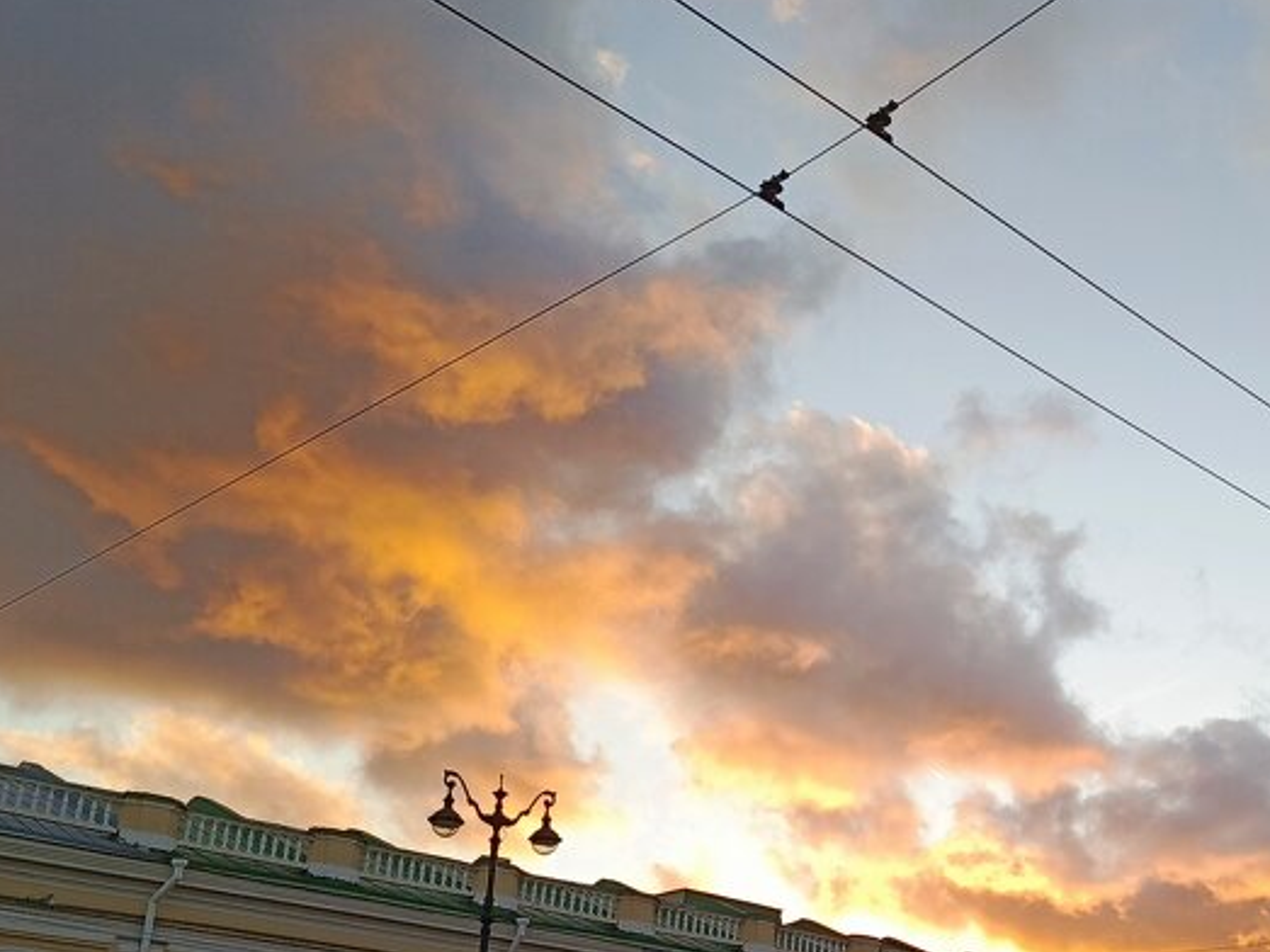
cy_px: 722
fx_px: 1724
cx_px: 1000
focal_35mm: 47
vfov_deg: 30.3
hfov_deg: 39.0
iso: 100
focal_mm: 5.25
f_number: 1.75
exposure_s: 1/101
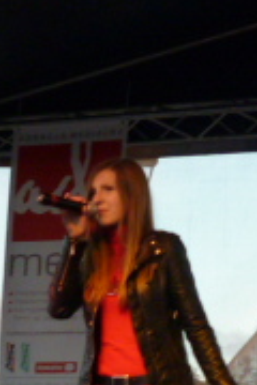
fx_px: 1306
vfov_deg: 16.6
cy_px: 321
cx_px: 270
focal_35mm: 122
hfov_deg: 11.1
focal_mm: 5.5
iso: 250
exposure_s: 1/60
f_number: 2.8
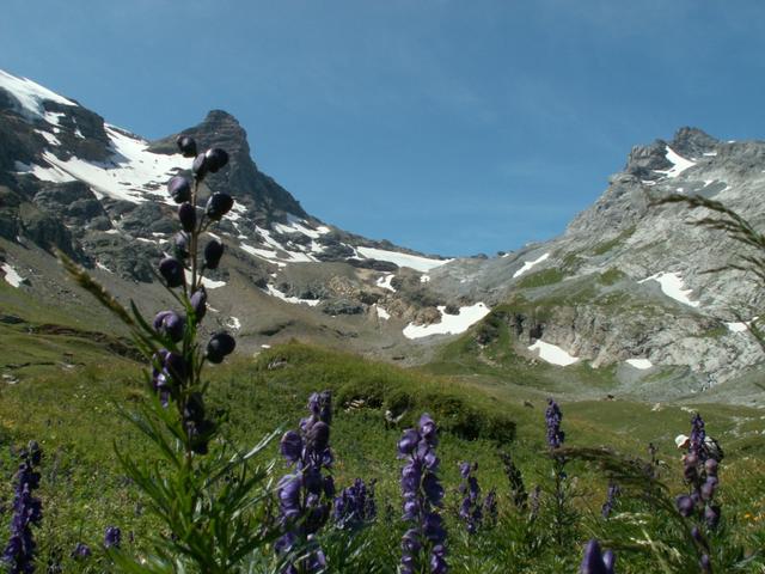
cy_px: 287
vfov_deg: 40.7
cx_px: 382
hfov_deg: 52.6
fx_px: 773
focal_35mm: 35
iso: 50
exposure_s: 1/200
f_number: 7.1
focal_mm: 5.86
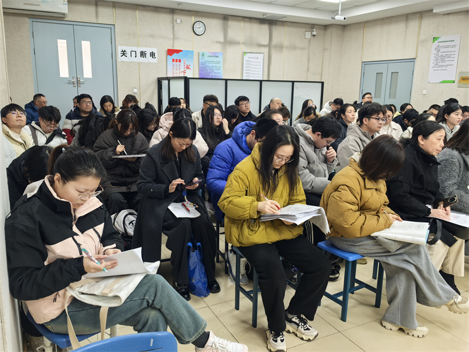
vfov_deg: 48.2
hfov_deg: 61.7
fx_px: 393
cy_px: 176
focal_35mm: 29
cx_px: 234
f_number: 2
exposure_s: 1/120
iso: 250
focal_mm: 5.75
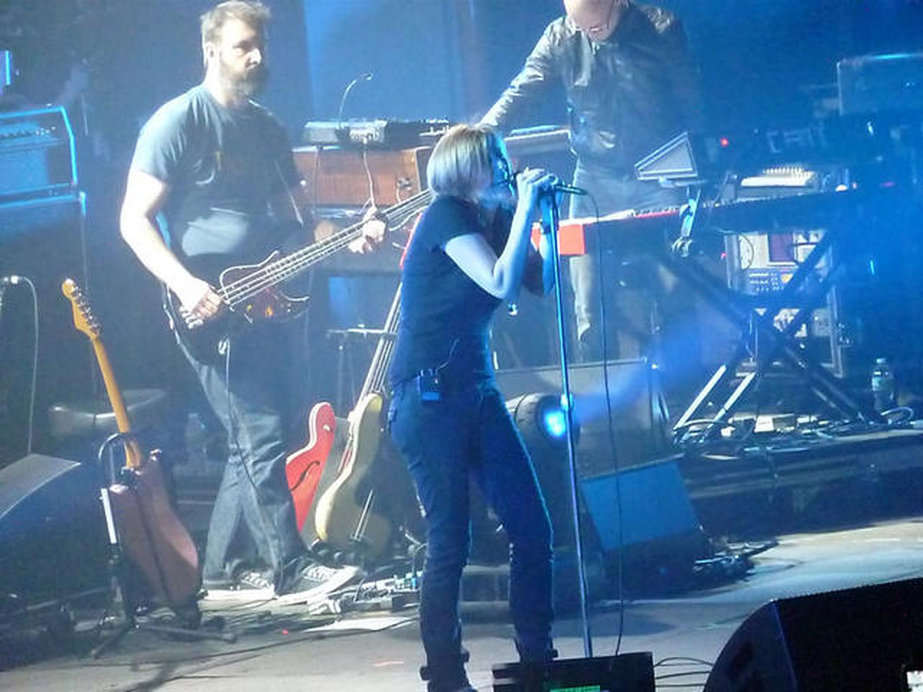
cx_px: 462
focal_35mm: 384
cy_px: 346
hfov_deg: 5.2
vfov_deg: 3.9
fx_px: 10239
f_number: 5.9
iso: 3200
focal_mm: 68.8
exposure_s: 1/100
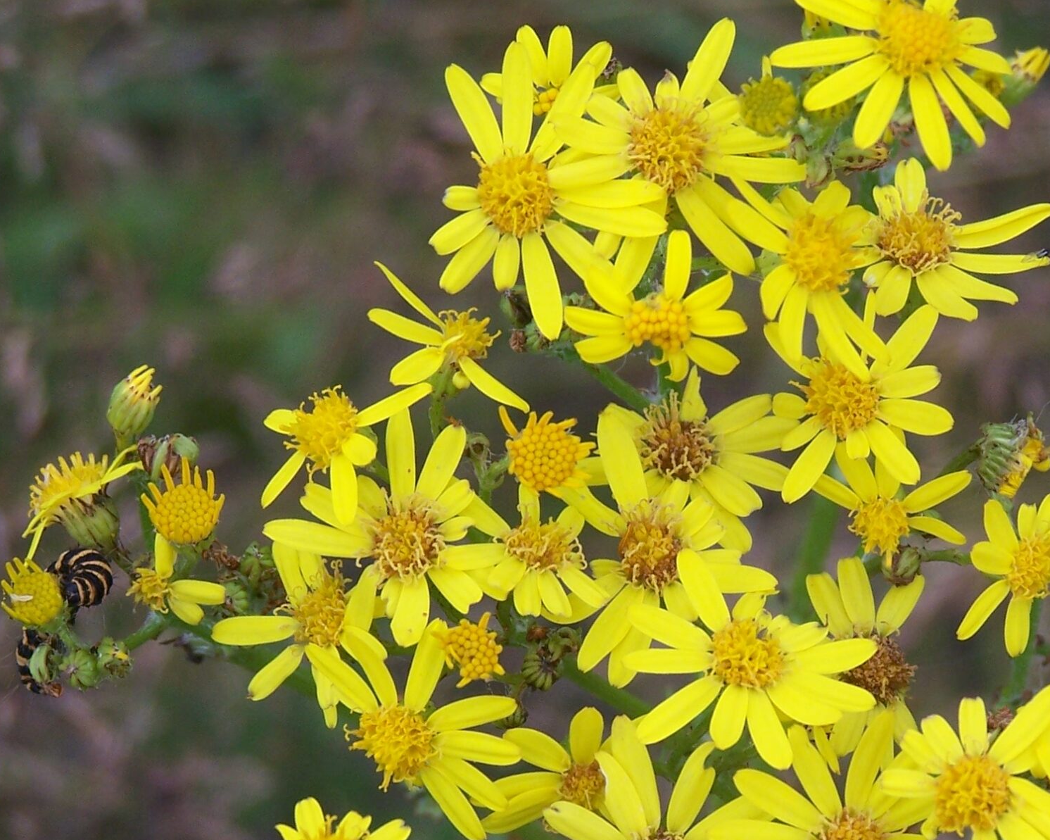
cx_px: 647
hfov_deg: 9.9
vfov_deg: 7.9
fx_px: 6090
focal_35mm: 196
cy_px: 608
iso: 80
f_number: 3.2
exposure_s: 1/180
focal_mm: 19.4
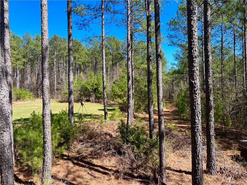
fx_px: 186
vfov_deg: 53.1
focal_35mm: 26
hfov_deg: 67.3
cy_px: 92
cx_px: 124
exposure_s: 1/1377
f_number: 1.5
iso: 50
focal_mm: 5.7
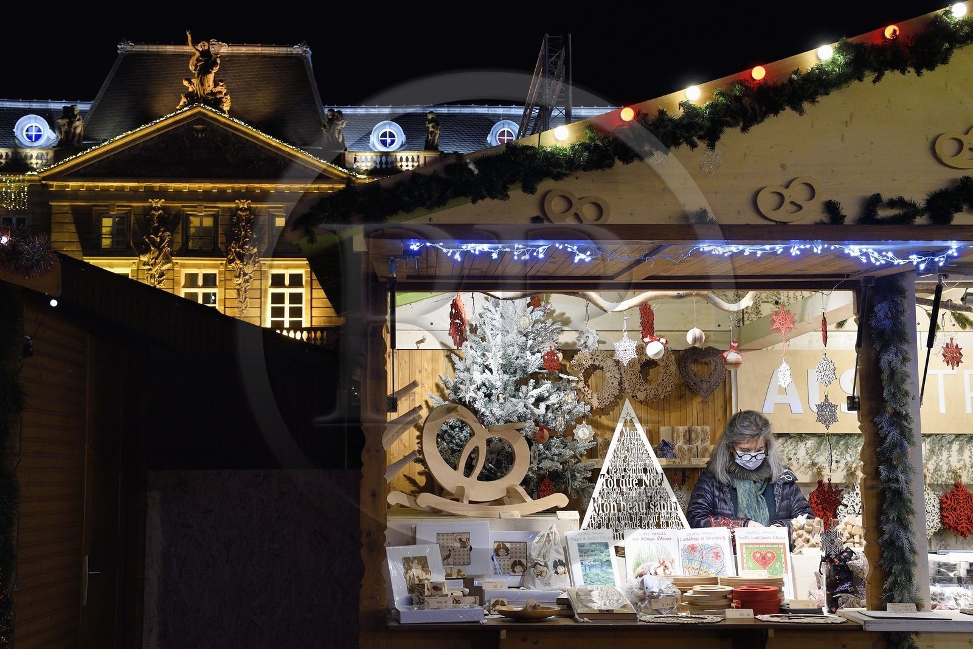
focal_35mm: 44
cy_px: 324
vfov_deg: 30.5
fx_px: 1189
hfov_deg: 44.5
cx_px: 486
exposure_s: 1/30
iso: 1600
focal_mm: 44
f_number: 7.1
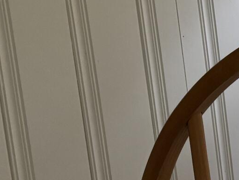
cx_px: 555
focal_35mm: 152
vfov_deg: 9.7
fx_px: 1050
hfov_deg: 11.1
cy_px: -17
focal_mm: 5.96
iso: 125
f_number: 1.6
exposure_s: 1/60
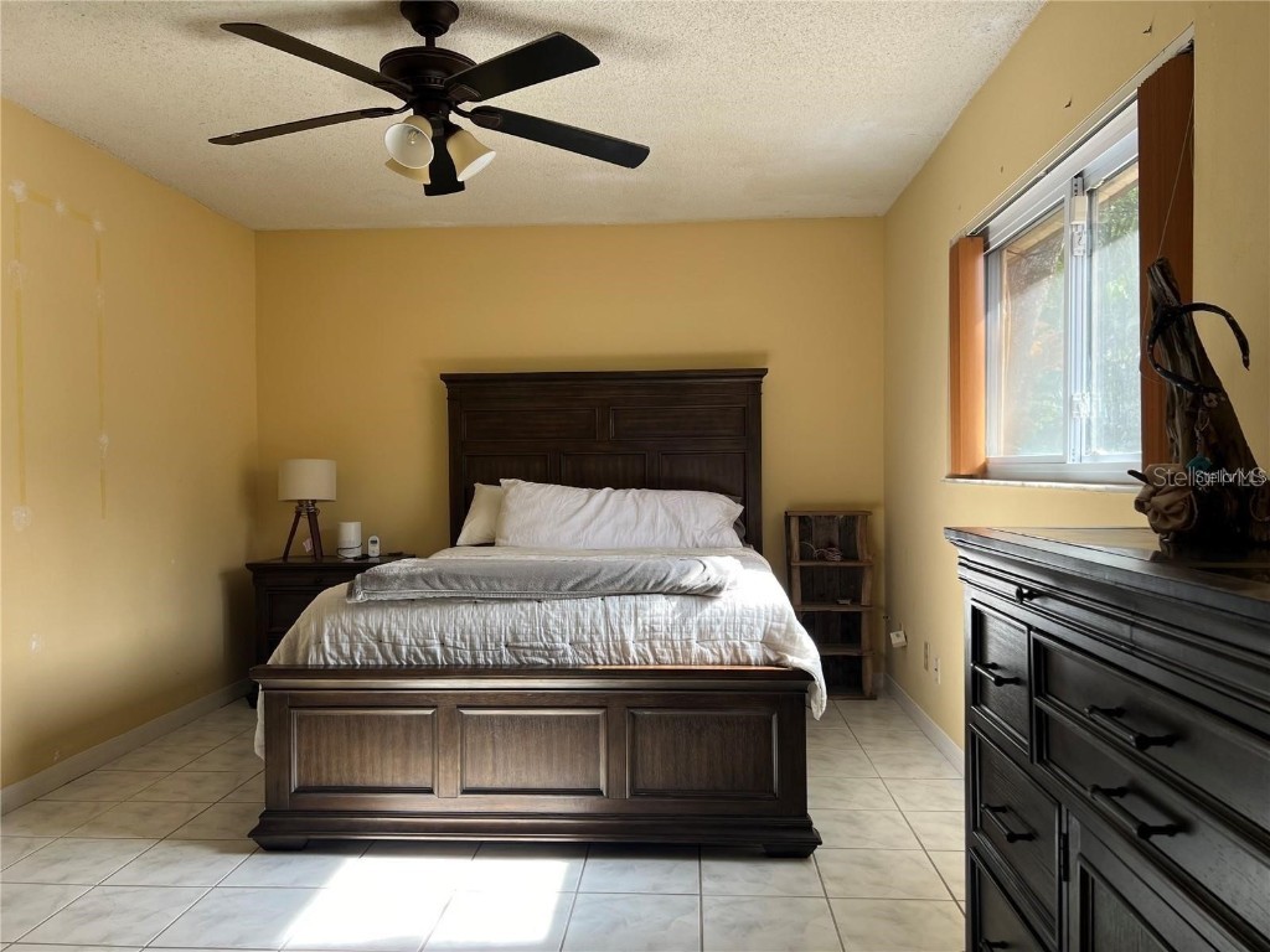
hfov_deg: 67.3
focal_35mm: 26
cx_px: 635
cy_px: 476
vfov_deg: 53.1
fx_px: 954
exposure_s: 1/121
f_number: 1.5
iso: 40
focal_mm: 5.7
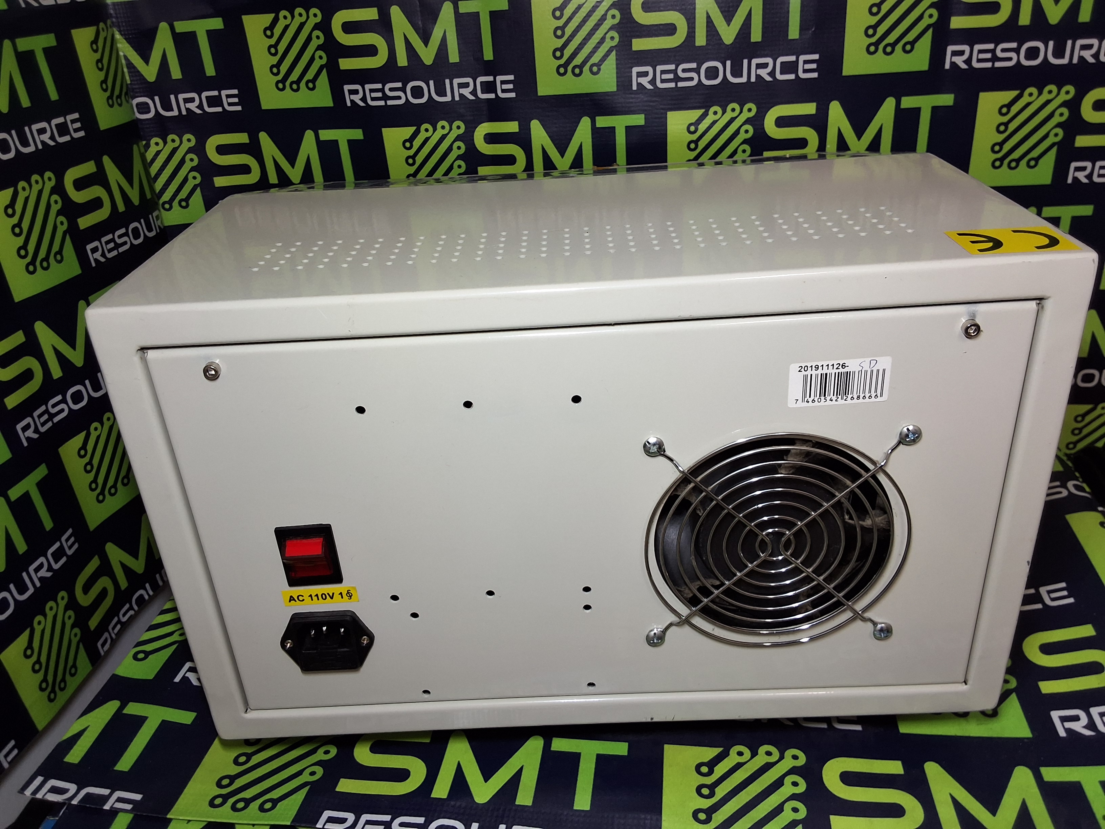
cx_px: 552
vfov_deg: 49.7
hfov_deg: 63.4
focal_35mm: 28
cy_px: 414
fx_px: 894
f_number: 1.9
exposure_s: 1/60
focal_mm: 2.91
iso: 50
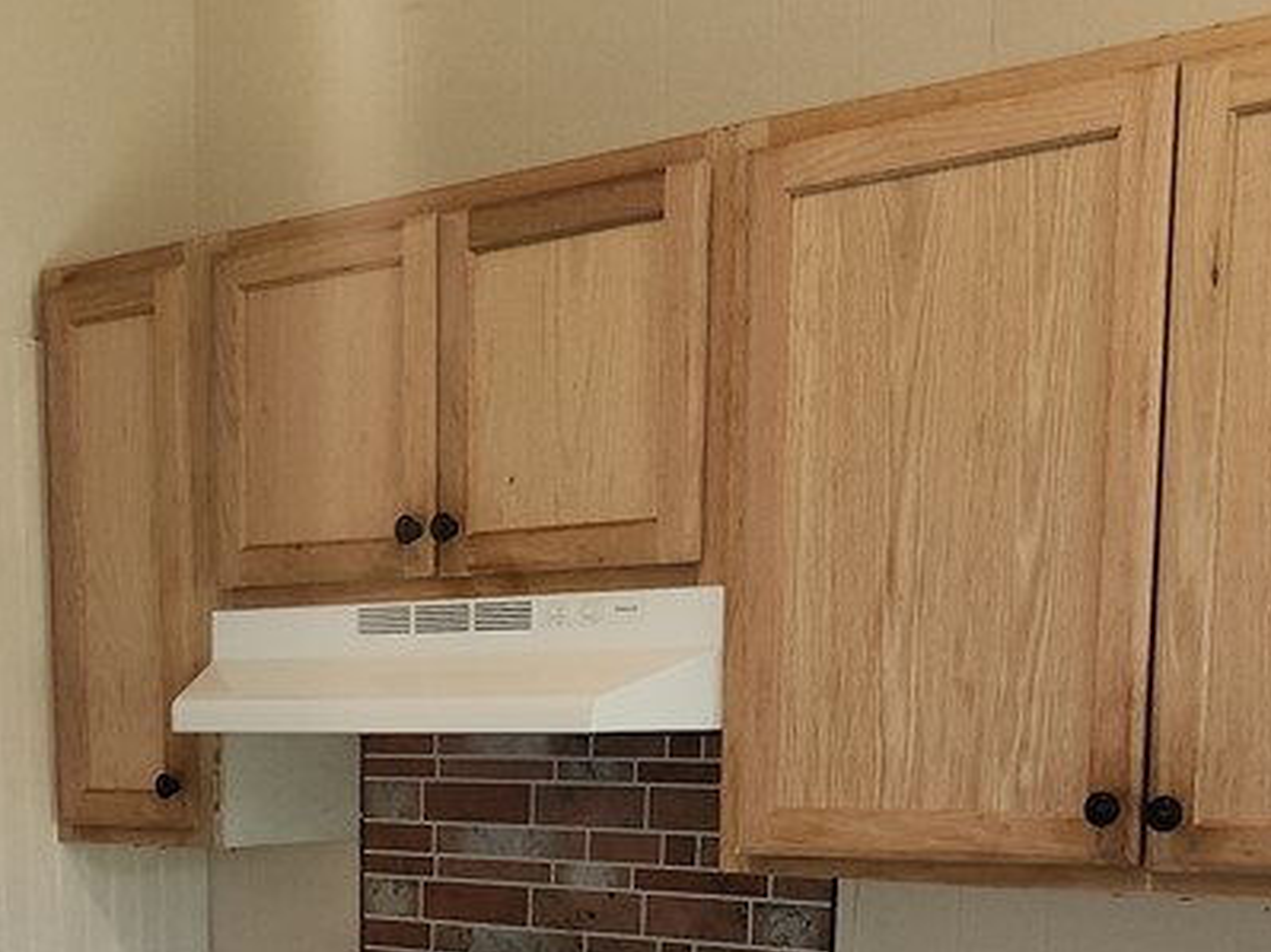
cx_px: 293
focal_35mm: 59
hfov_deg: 32.0
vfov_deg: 23.2
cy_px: 1063
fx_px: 2166
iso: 100
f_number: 1.8
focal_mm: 5.4
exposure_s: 1/30
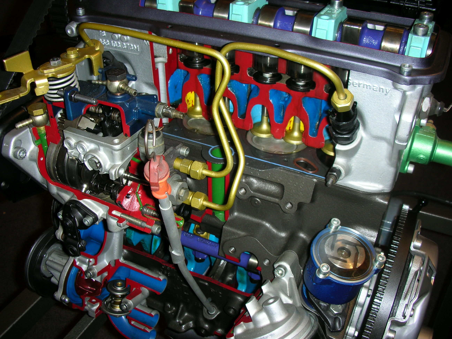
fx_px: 457
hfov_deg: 52.6
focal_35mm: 35
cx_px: 226
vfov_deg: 40.7
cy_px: 170
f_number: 3
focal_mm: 5.8
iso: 50
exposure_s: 1/60.1
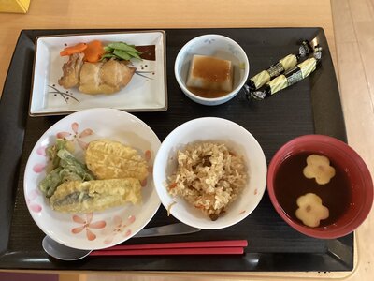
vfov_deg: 45.4
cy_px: 140
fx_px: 335
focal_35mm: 31
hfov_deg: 58.4
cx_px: 187
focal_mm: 3.3
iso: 250
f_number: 2.4
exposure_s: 1/40
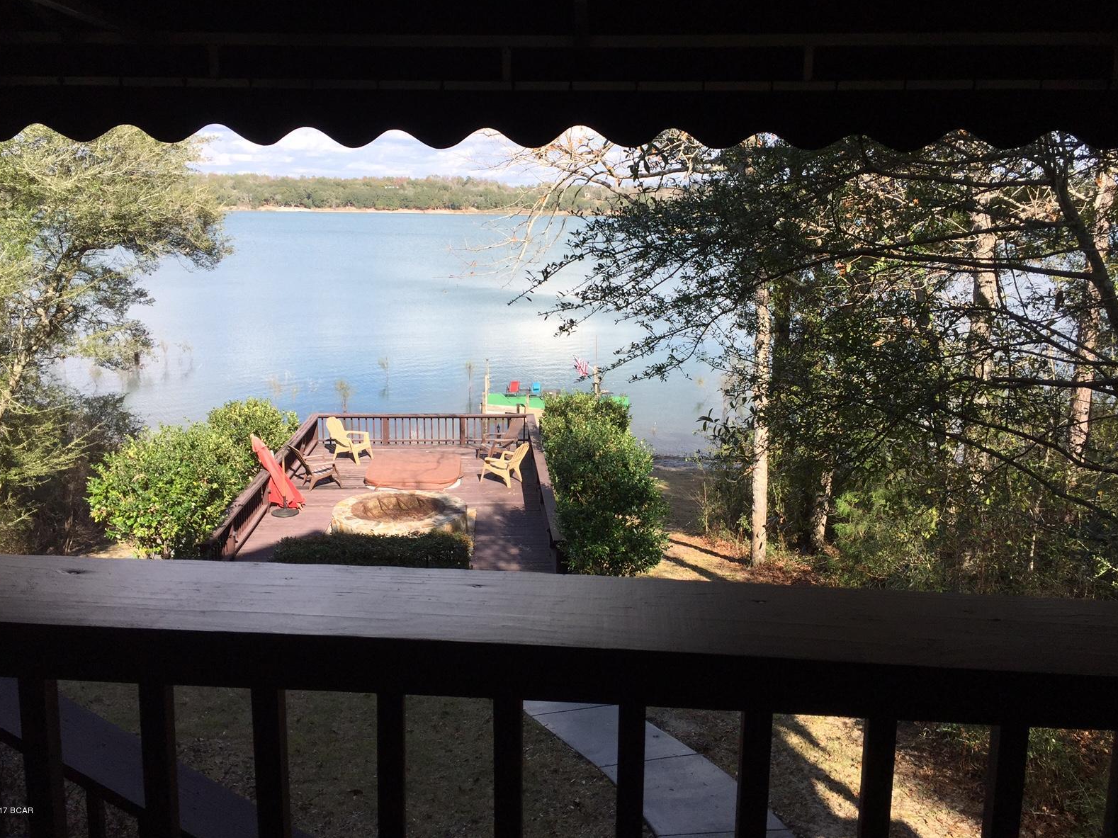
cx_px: 556
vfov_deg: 46.8
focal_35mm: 30
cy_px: 406
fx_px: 969
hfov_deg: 60.0
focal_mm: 4.15
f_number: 2.2
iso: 32
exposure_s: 1/1199
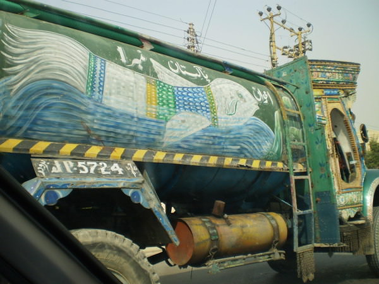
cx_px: 190
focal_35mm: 36
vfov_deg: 39.7
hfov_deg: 51.4
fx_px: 394
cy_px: 142
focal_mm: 6.3
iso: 64
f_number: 3.1
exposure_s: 1/800
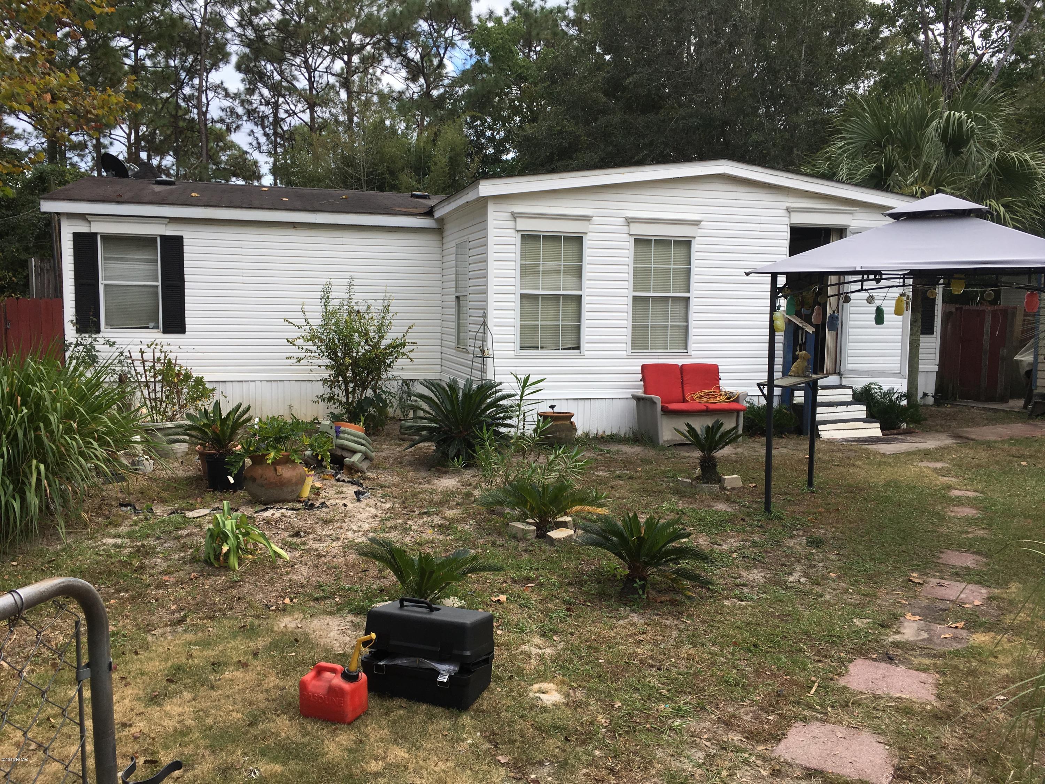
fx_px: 875
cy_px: 392
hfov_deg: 61.7
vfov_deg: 48.2
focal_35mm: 29
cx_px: 522
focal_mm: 4.15
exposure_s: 1/342
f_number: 2.2
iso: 25
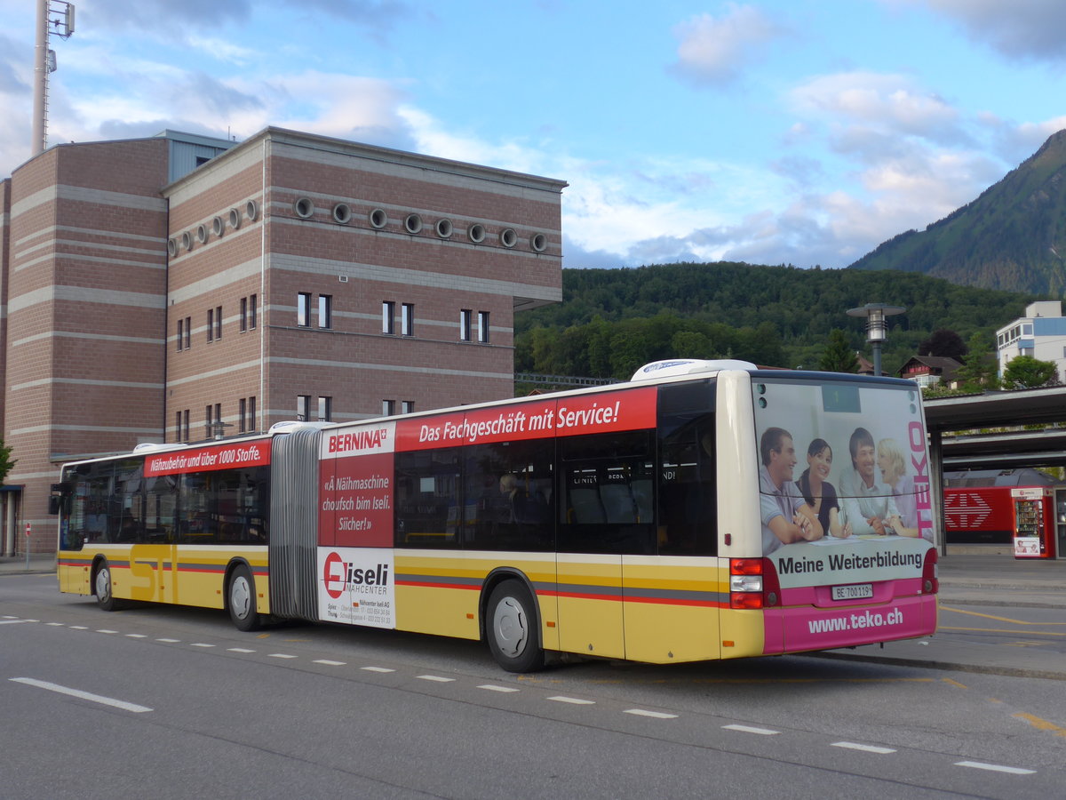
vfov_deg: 32.9
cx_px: 533
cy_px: 400
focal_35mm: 44
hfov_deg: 42.9
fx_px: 1355
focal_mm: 9
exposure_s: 1/200
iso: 80
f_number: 2.8
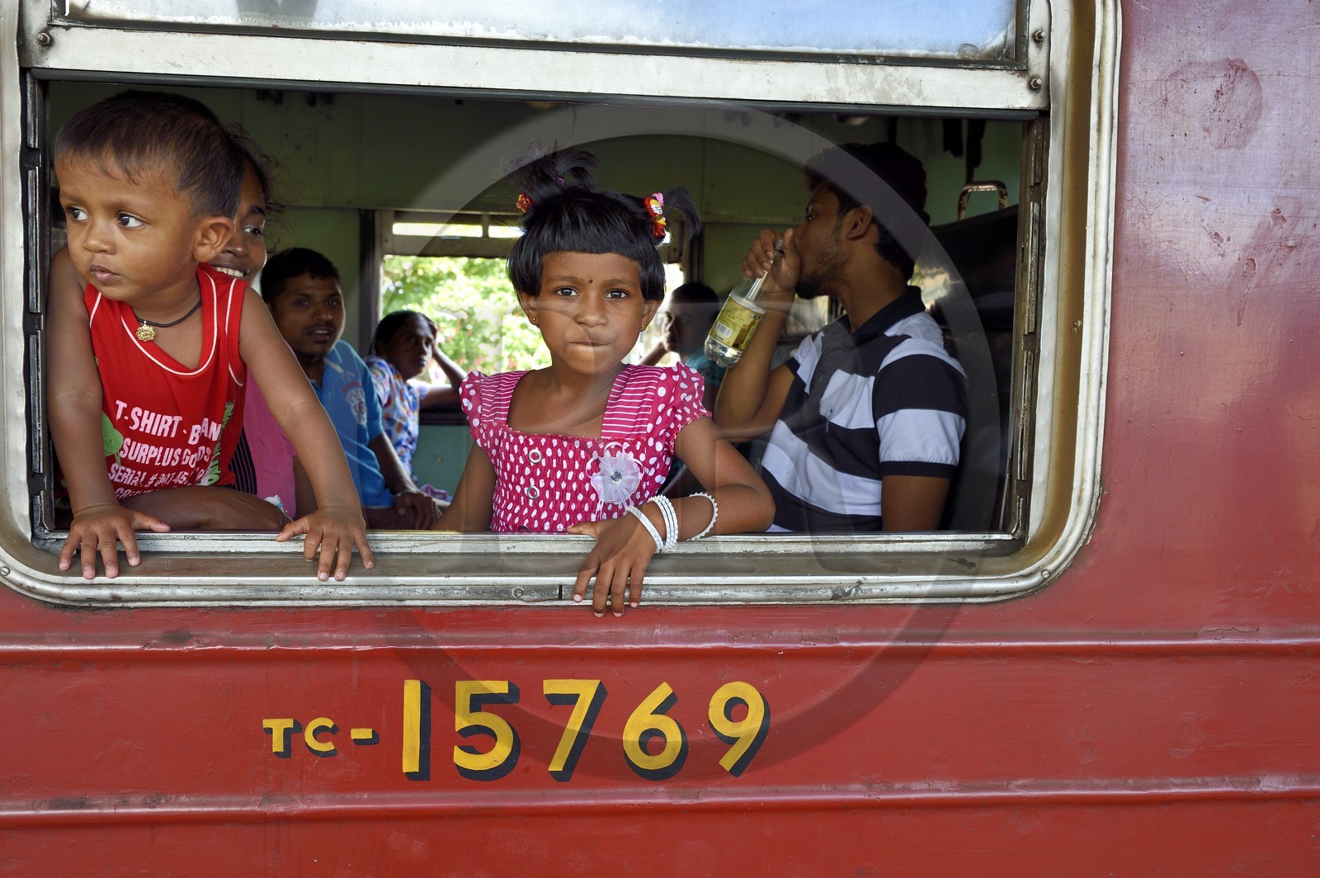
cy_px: 439
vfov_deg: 41.0
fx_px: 1172
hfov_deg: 58.8
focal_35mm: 32
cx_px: 660
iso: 400
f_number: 8
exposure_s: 1/80
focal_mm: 32
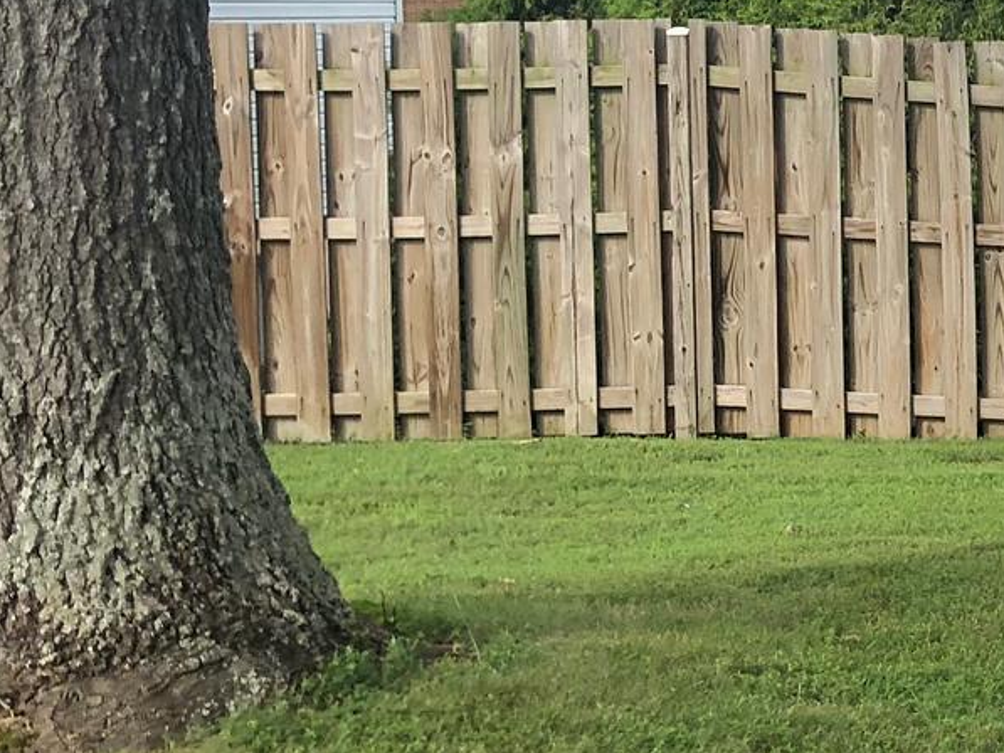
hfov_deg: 17.7
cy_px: 168
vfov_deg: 15.3
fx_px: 2785
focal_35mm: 96
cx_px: 1631
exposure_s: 1/725
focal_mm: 3.99
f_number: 1.8
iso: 20
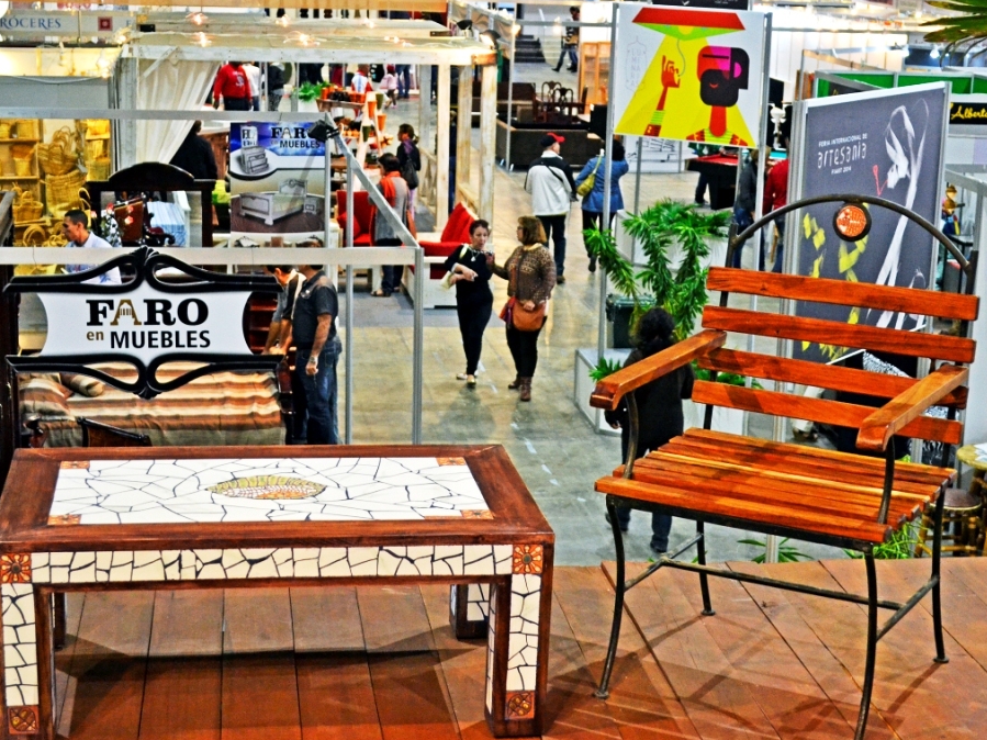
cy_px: 372
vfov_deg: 21.3
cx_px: 536
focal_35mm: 69
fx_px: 1967
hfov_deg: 28.2
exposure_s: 1/100
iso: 1600
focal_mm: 42
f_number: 5.3
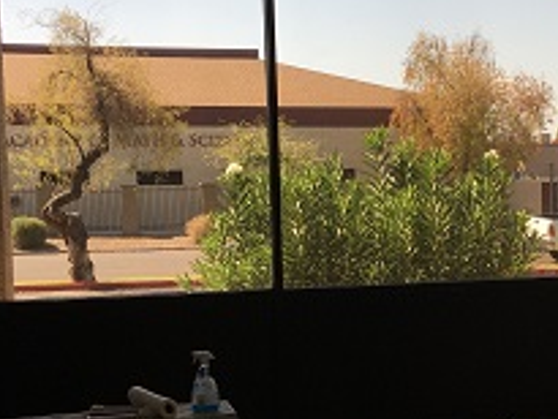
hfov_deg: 29.0
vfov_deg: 22.5
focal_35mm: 65
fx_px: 1048
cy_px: 271
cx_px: 468
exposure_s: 1/184
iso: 25
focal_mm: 4.15
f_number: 2.2
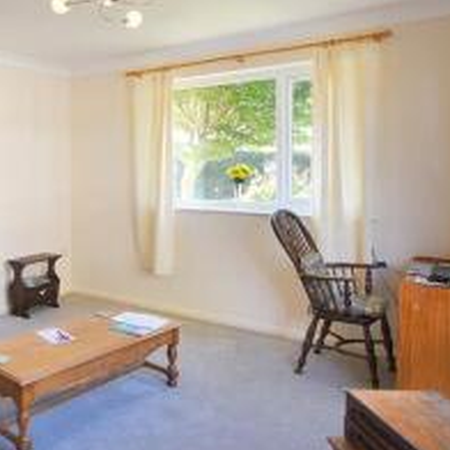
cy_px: 176
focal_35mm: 31
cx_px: 30
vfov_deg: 52.1
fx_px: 456
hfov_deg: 46.4
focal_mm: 10
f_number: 4.5
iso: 100
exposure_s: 1/20
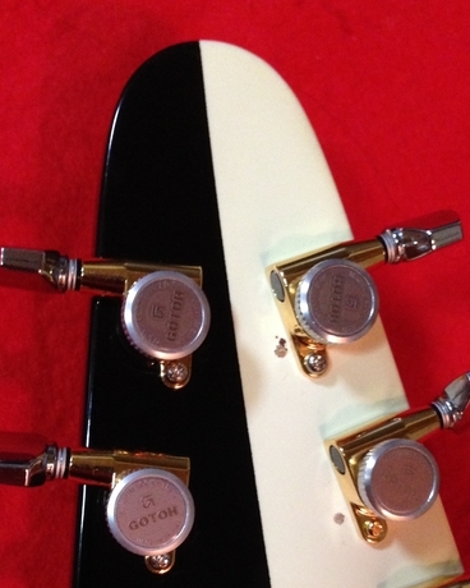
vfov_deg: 32.6
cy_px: 476
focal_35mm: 56
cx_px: 246
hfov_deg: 27.1
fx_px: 974
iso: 320
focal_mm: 4.12
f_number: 2.4
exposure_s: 1/17
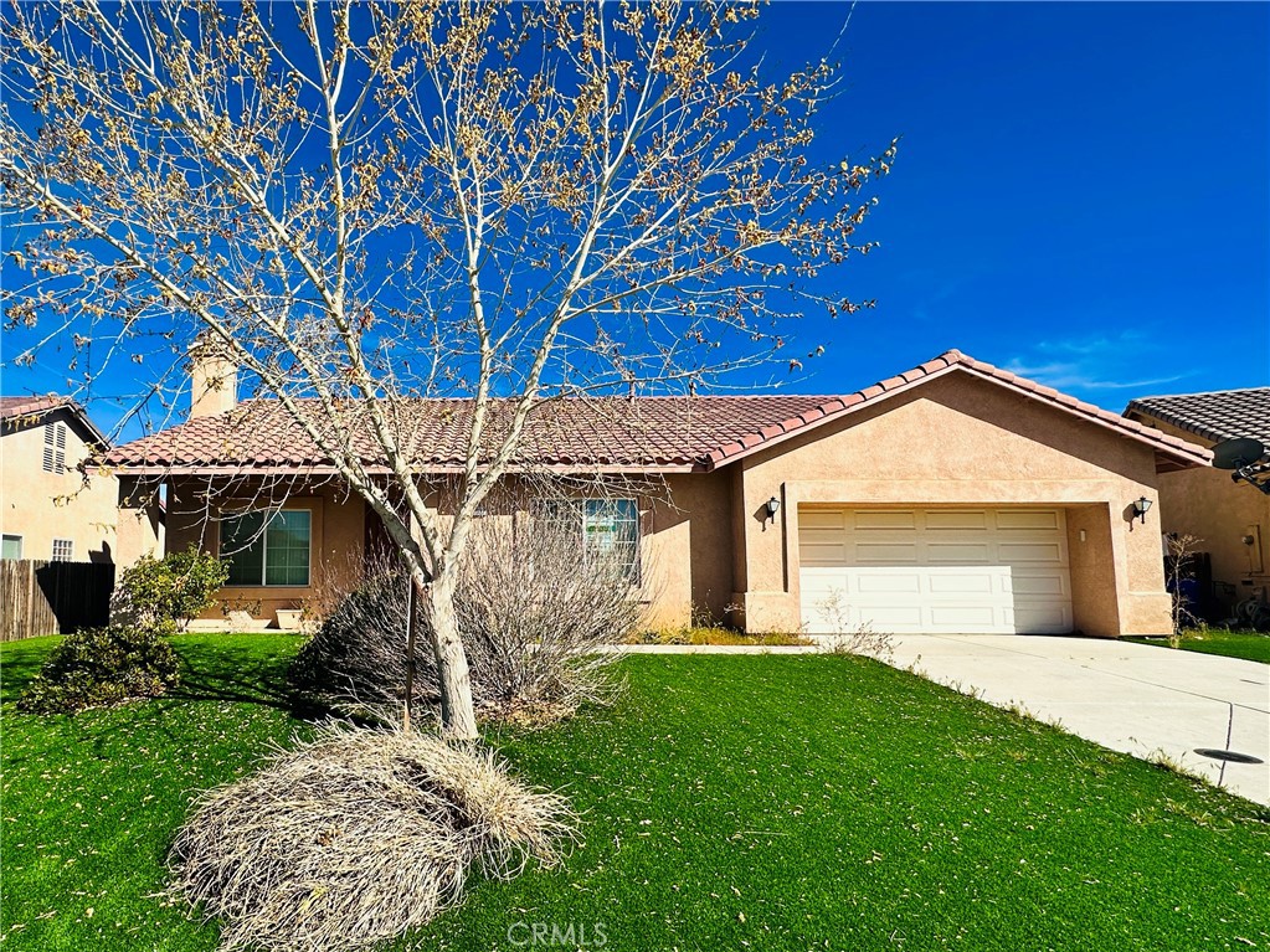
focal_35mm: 14
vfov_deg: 85.7
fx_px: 514
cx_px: 635
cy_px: 476
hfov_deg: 102.1
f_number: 2.2
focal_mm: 2.22
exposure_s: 1/2132
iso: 40
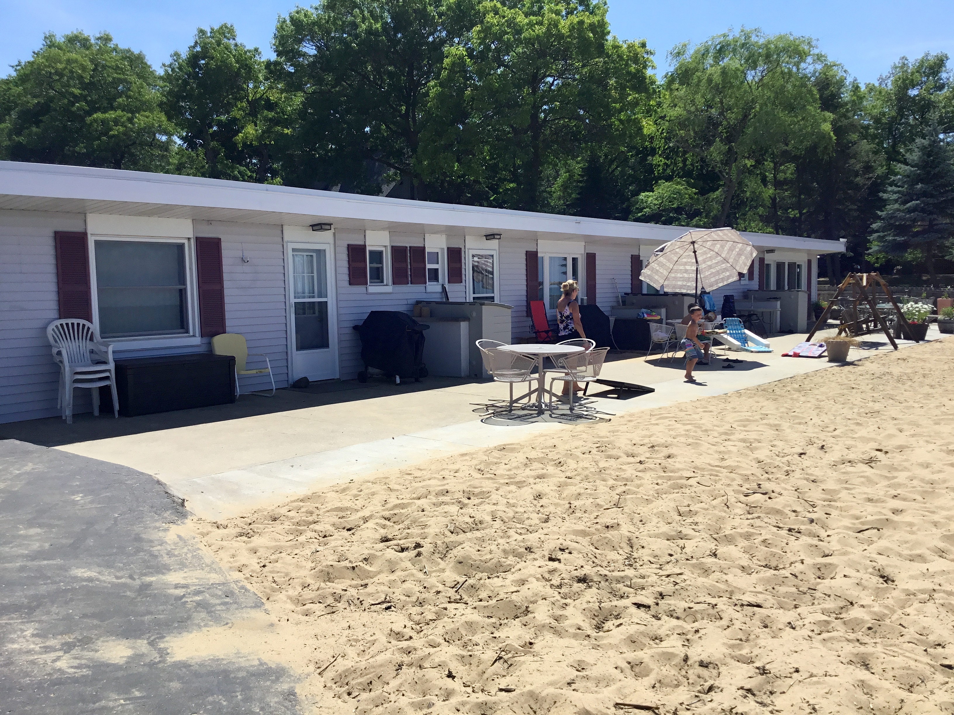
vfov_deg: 45.4
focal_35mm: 31
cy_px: 358
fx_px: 854
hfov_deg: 58.4
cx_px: 477
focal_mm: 3.3
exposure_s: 1/1456
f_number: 2.4
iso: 25
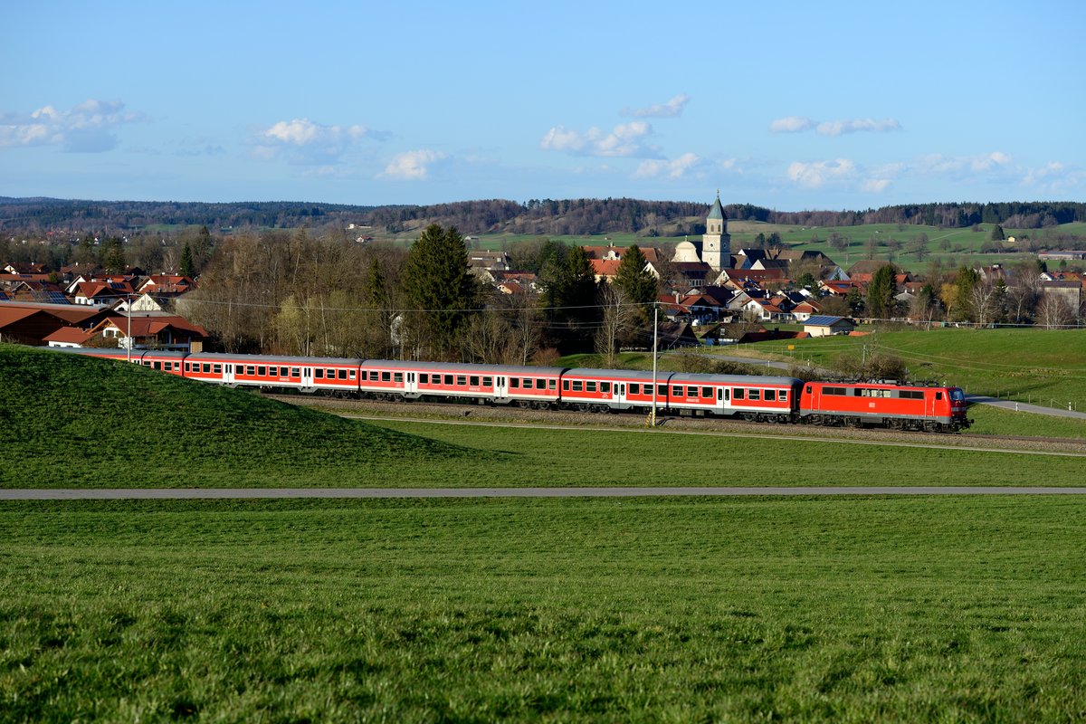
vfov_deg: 15.9
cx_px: 543
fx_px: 2594
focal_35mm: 86
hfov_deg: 23.6
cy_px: 362
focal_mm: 86
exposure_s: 1/1250
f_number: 5.6
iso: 200
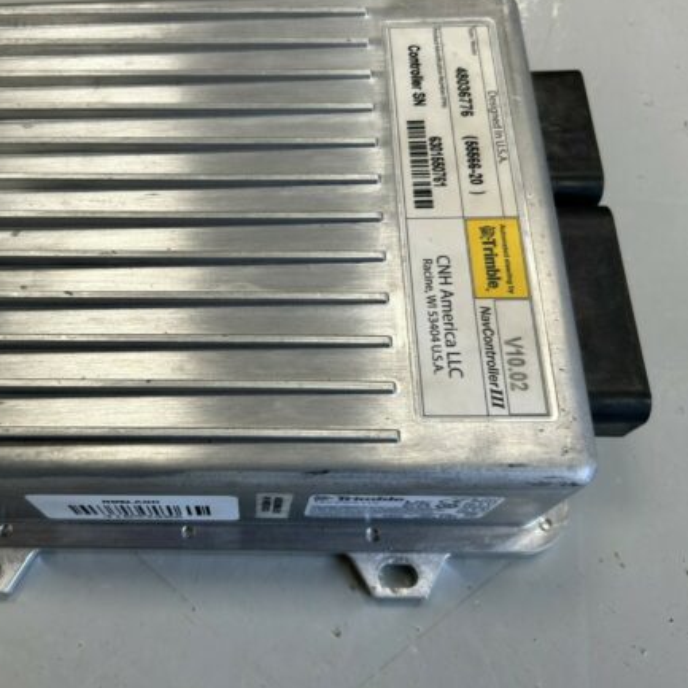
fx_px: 765
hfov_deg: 47.7
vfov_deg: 48.4
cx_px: 229
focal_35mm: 34
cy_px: 308
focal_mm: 5.7
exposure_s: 1/100
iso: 32
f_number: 1.5
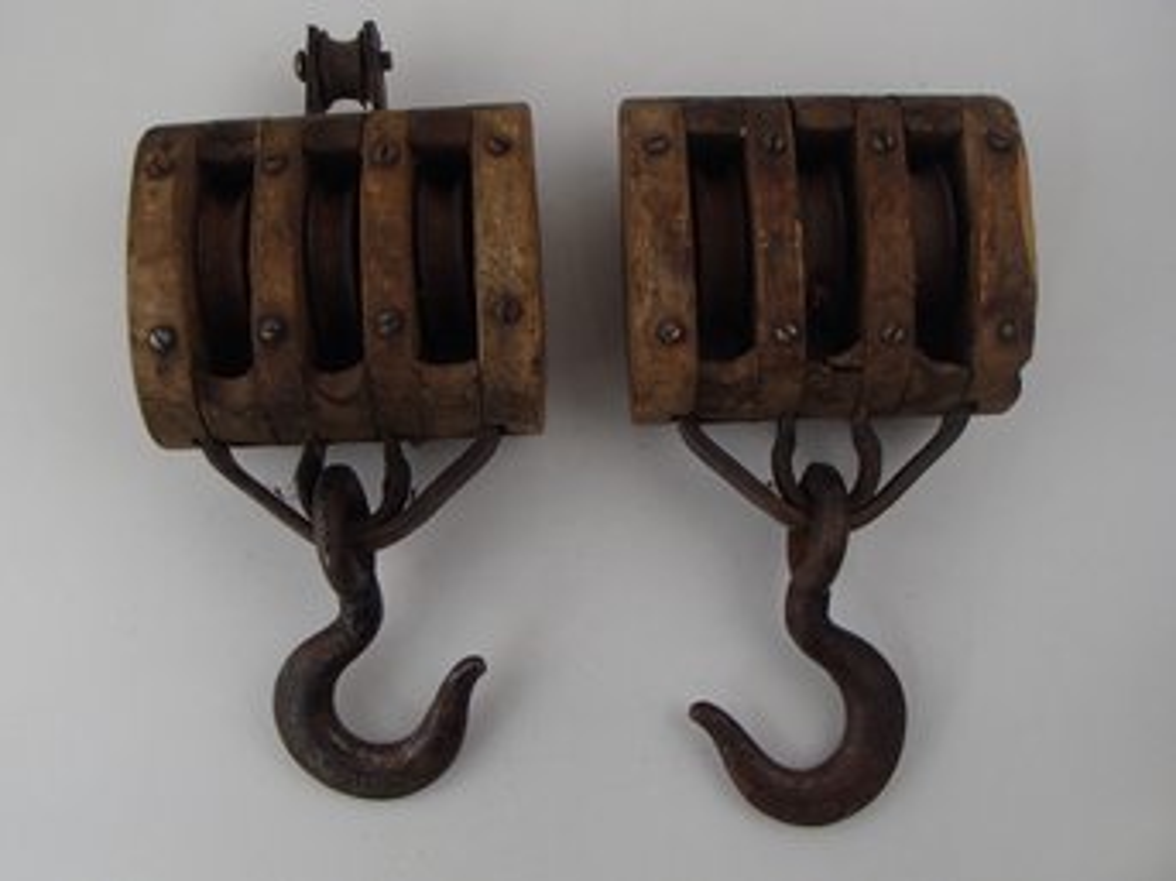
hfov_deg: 50.2
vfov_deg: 38.6
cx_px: 588
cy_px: 440
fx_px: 1257
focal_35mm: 37
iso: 160
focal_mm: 6.64
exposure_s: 1/160
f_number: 4.7
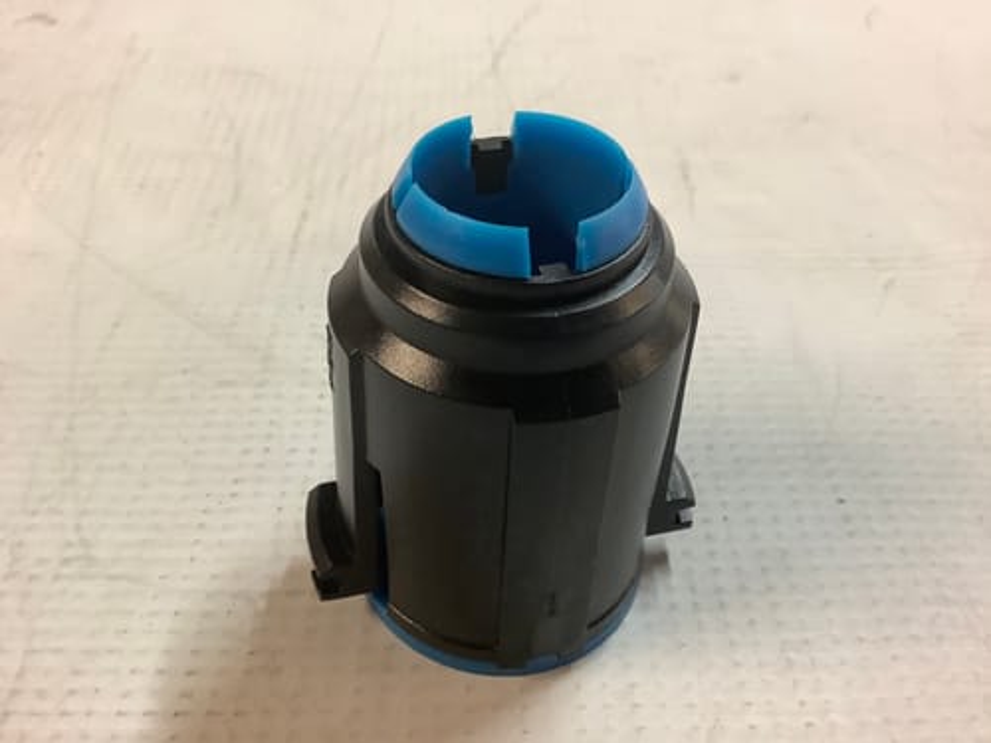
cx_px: 496
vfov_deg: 45.4
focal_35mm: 31
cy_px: 372
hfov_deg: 58.4
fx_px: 887
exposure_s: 1/50
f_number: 2.4
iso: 200
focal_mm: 3.3
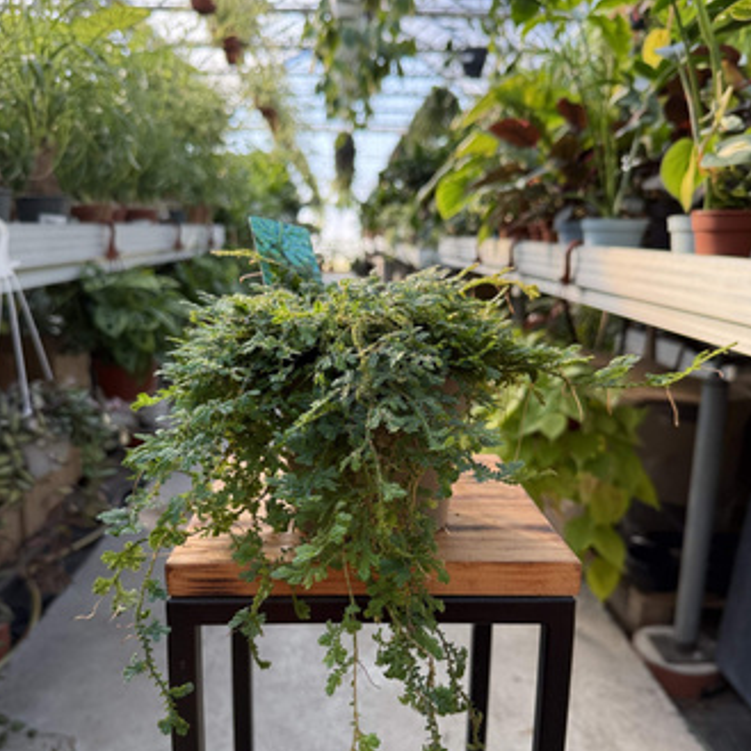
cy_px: 422
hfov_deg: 55.6
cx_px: 374
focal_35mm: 29
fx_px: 712
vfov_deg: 55.5
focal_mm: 6.76
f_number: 1.78
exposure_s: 1/423
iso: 100
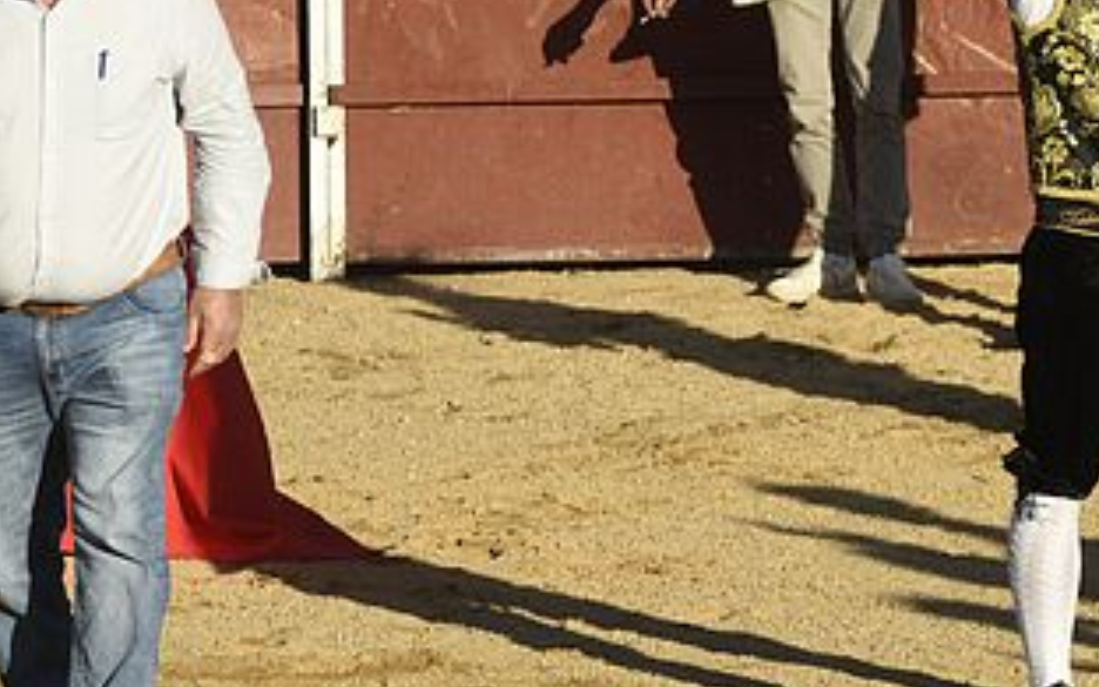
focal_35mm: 416
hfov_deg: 5.0
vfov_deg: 3.2
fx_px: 12460
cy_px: -153
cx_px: 916
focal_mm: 150
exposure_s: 1/500
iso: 200
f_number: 7.1
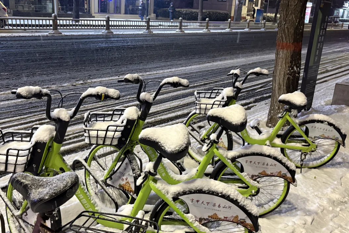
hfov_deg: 51.9
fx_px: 359
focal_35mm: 37
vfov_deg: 35.9
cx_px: 169
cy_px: 133
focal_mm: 5.96
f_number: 1.6
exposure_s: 1/50
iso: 500
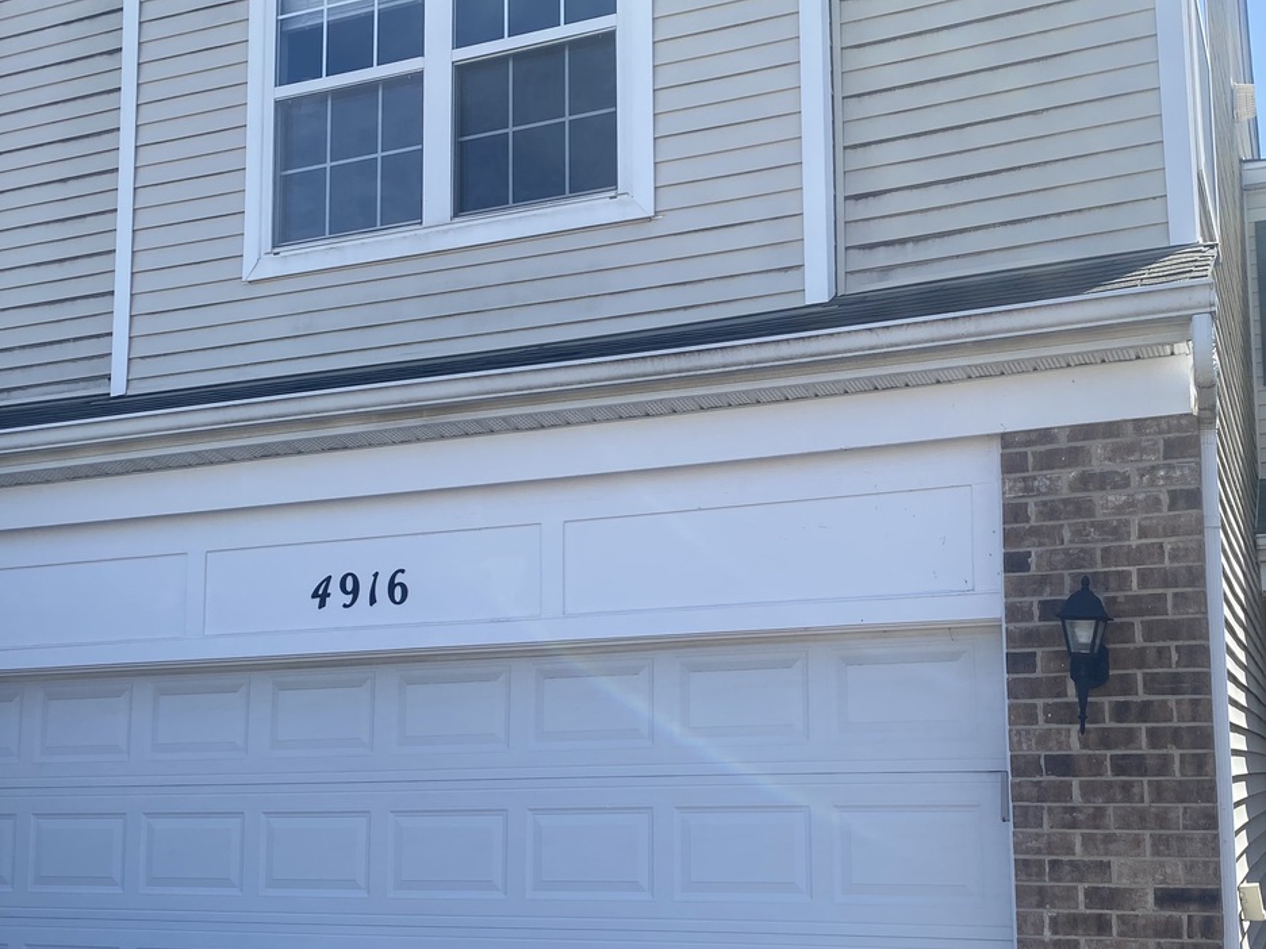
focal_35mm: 40
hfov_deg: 46.5
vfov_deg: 35.7
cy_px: 599
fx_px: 1463
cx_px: 776
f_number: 1.8
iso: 32
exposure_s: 1/1346
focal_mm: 4.25
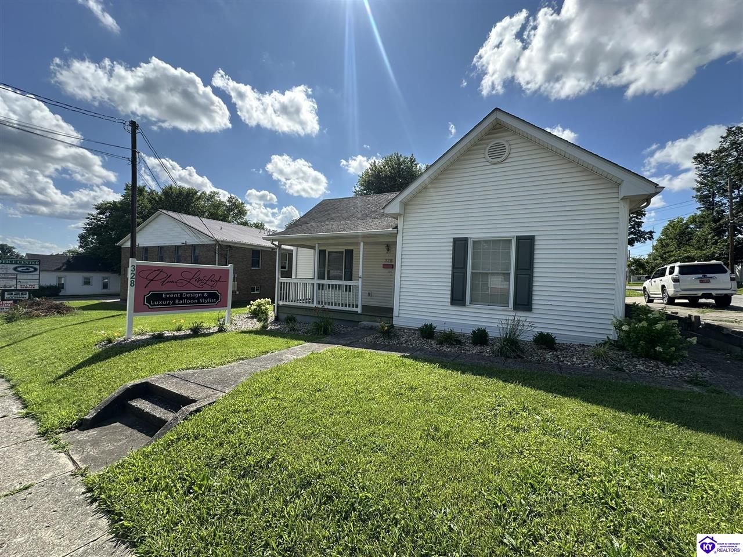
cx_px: 372
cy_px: 278
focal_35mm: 14
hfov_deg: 102.1
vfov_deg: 85.7
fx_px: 300
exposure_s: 1/1618
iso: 40
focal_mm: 2.22
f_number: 2.2
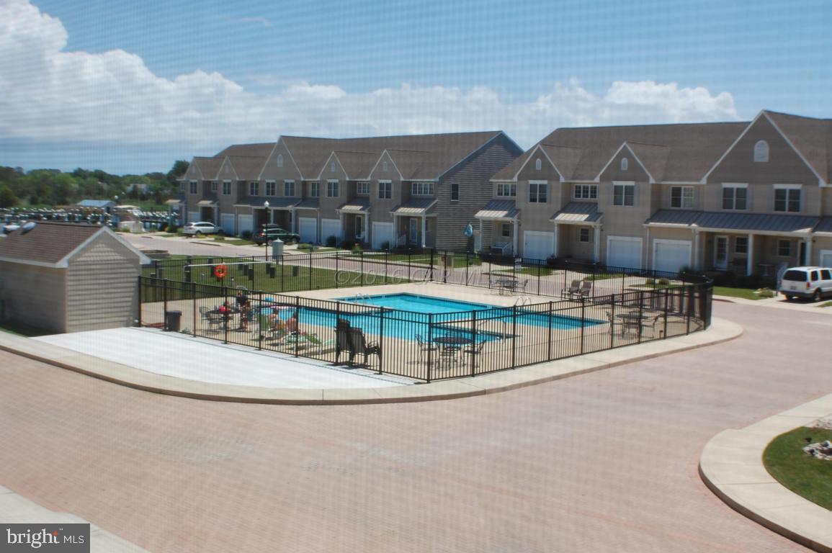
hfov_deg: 35.1
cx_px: 416
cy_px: 276
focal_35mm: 57
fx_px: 1316
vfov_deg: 23.7
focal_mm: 38
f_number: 9
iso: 200
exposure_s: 1/320
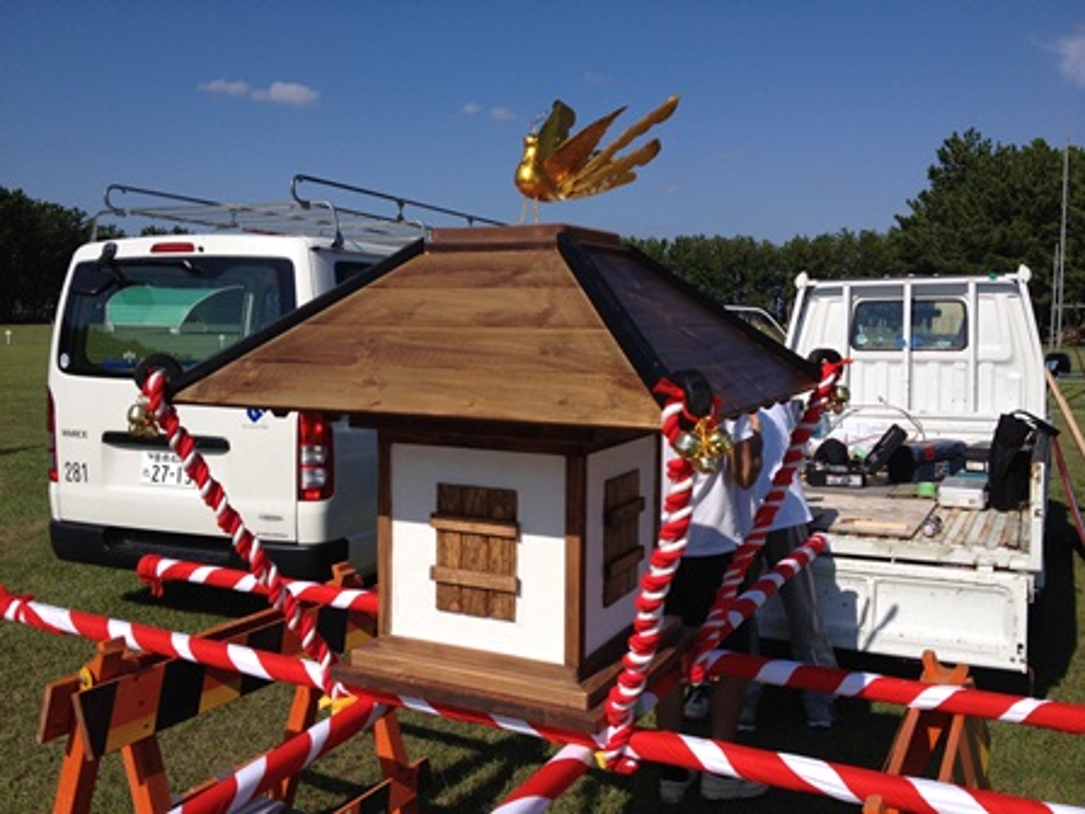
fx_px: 1097
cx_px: 542
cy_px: 407
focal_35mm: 35
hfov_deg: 52.6
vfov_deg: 40.7
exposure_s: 1/3460
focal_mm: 4.28
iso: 50
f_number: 2.4
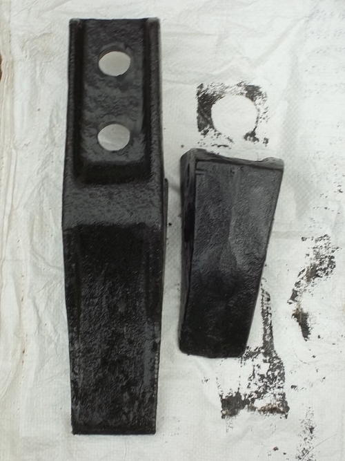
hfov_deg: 17.2
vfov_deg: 22.8
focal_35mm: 86
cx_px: 172
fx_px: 1143
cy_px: 230
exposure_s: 1/125
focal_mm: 15.4
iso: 64
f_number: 5
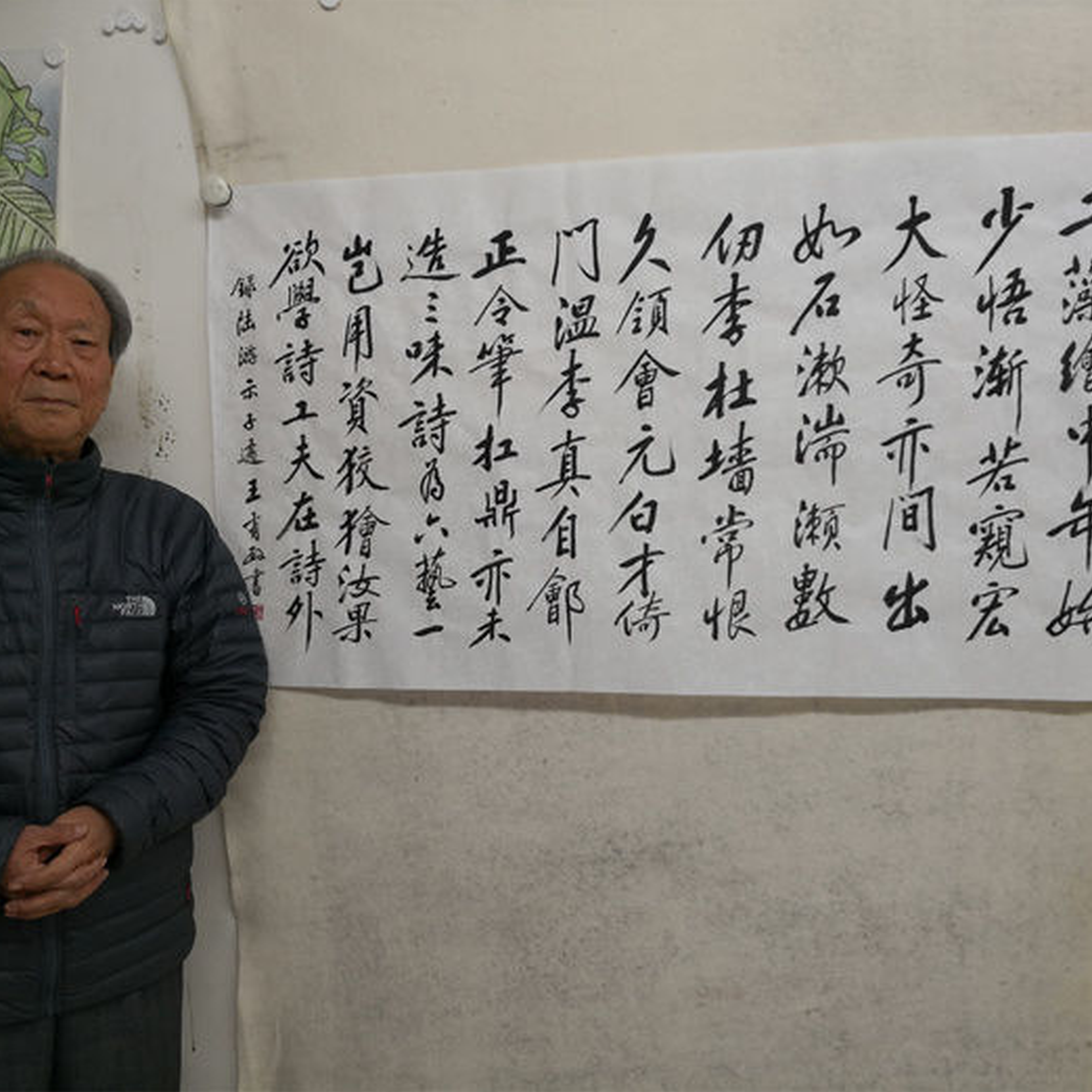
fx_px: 1142
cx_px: 540
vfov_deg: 51.1
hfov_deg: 51.1
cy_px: 545
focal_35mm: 32
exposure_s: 1/50
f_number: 1.6
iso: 64
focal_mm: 3.95
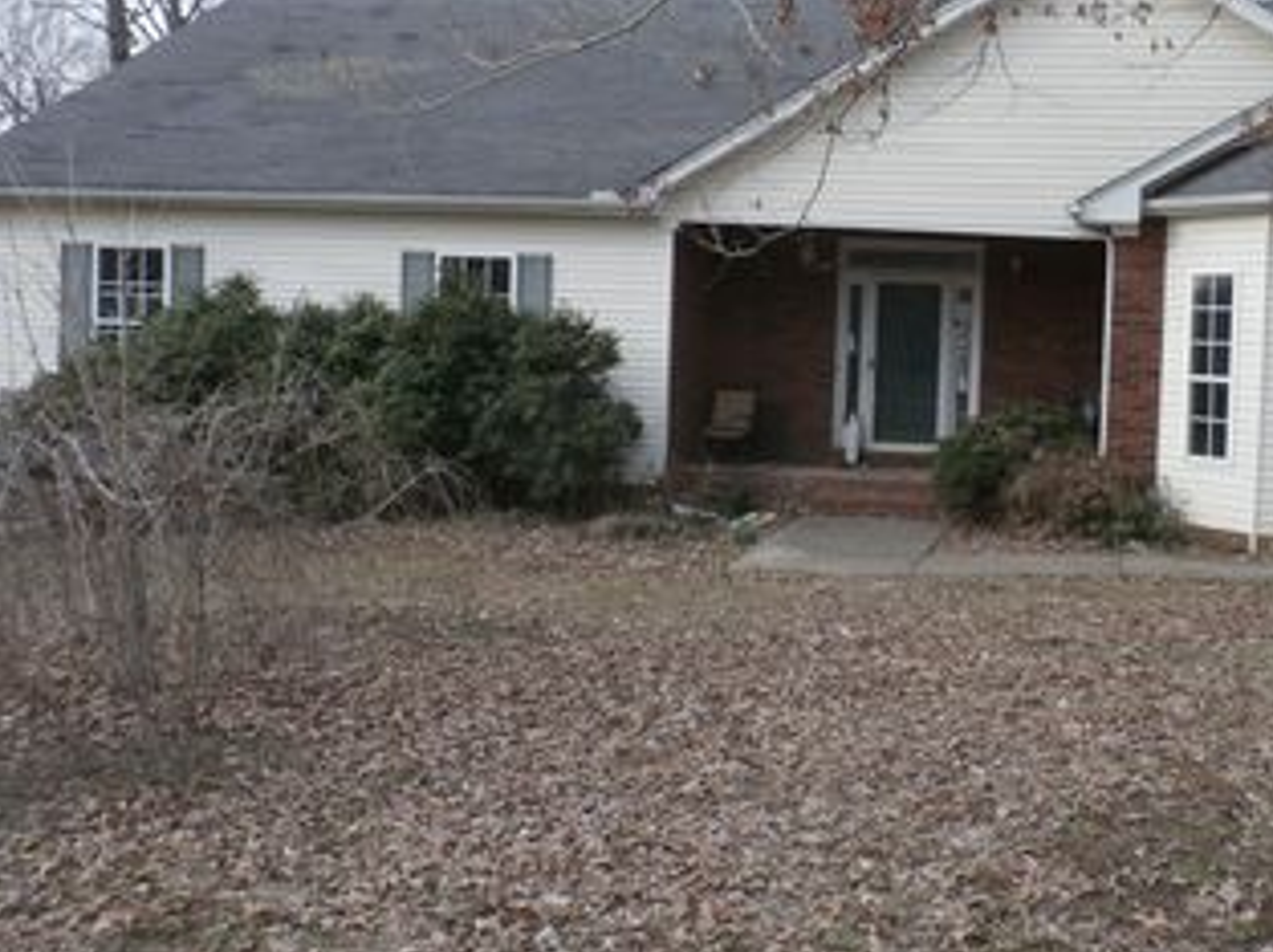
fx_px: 1469
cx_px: 883
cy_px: 364
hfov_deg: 45.9
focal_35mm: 40
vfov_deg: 35.7
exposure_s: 1/400
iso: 100
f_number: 3
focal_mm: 4.5
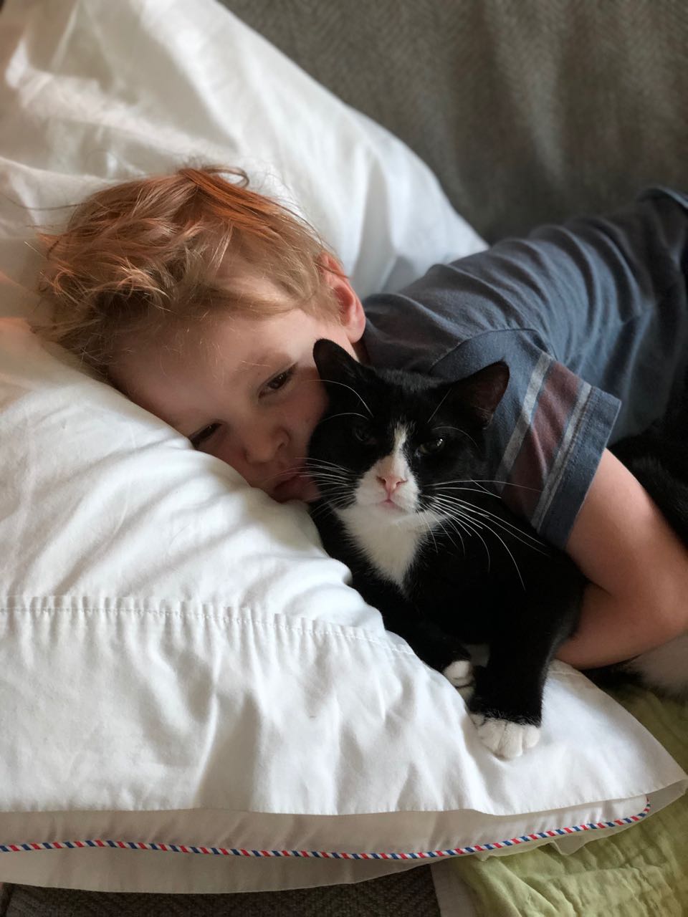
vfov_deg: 36.8
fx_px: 1378
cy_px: 458
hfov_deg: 28.0
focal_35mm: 52
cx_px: 344
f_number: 2.4
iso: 160
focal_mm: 6
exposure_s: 1/15
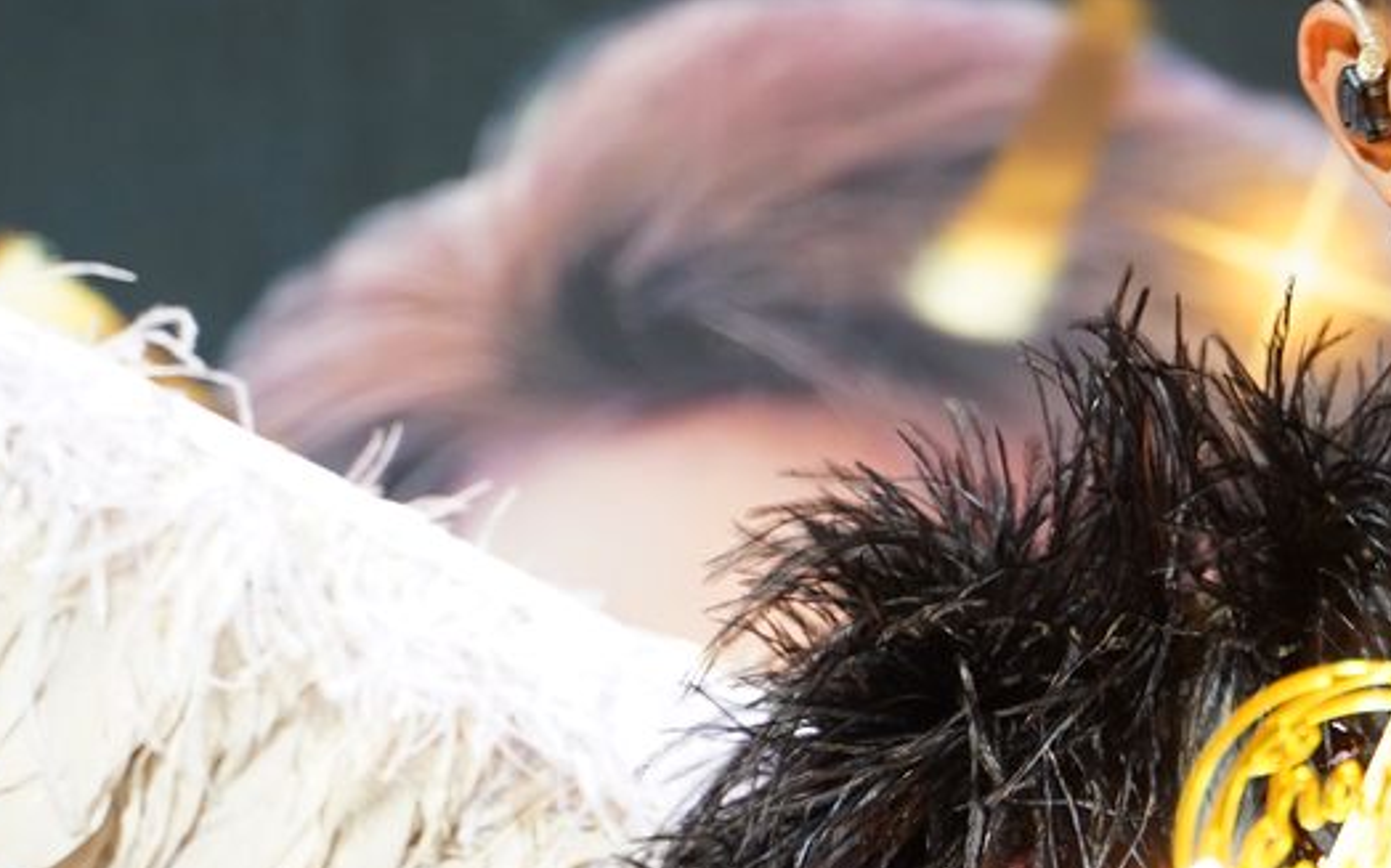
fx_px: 8299
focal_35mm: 219
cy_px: 685
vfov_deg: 6.0
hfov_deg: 9.5
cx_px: 1572
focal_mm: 75
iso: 1600
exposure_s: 1/80
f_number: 2.8
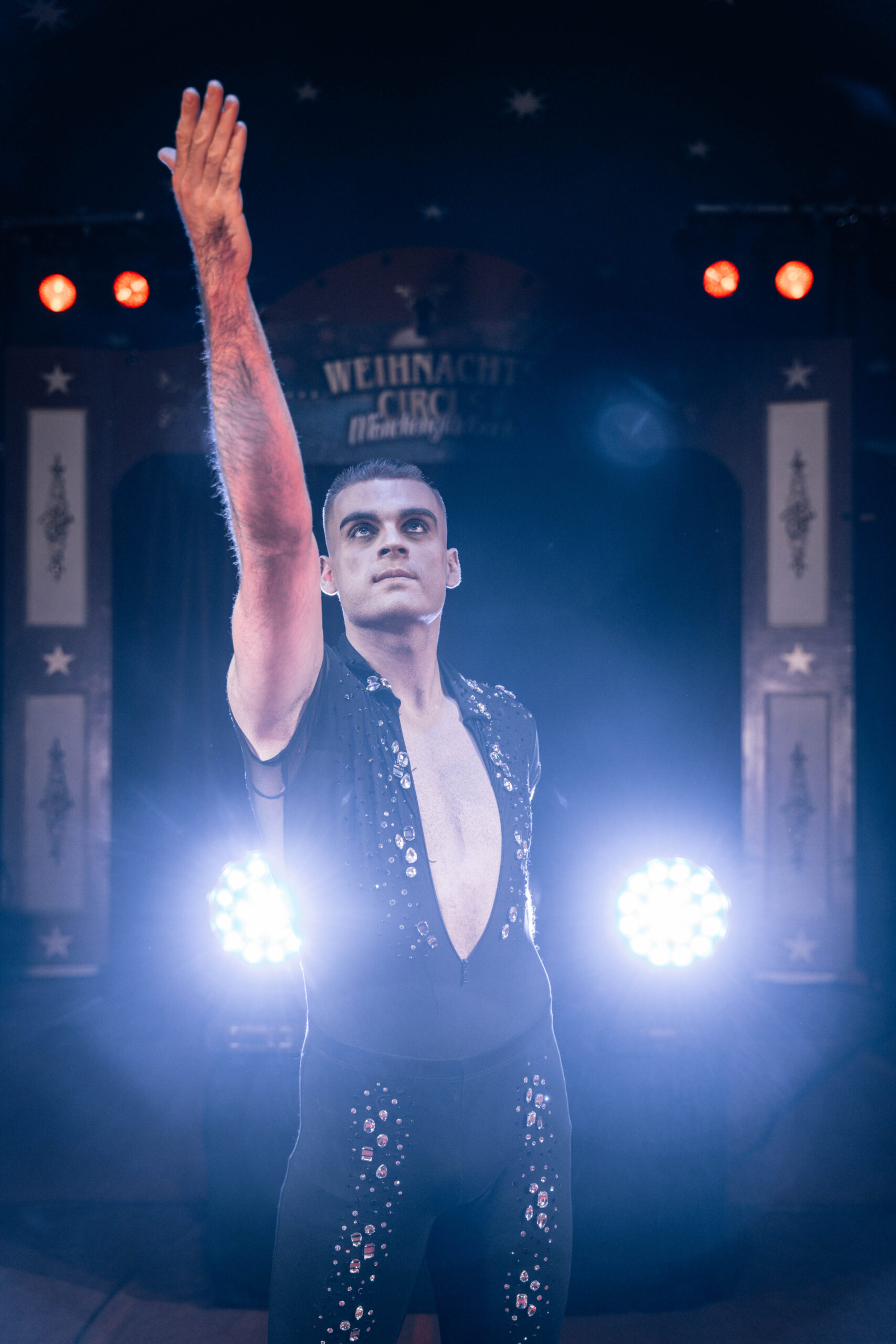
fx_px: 1534
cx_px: 448
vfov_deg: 47.3
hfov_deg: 32.6
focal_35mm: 41
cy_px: 672
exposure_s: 1/500
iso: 800
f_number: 2.8
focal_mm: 41.1
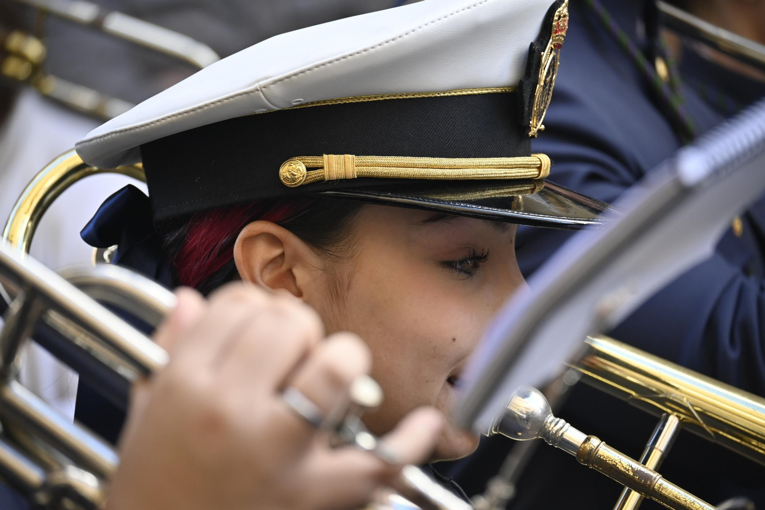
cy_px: 255
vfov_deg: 5.5
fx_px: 5258
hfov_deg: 8.3
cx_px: 382
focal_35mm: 248
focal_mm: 165
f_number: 5.6
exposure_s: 1/200
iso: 500
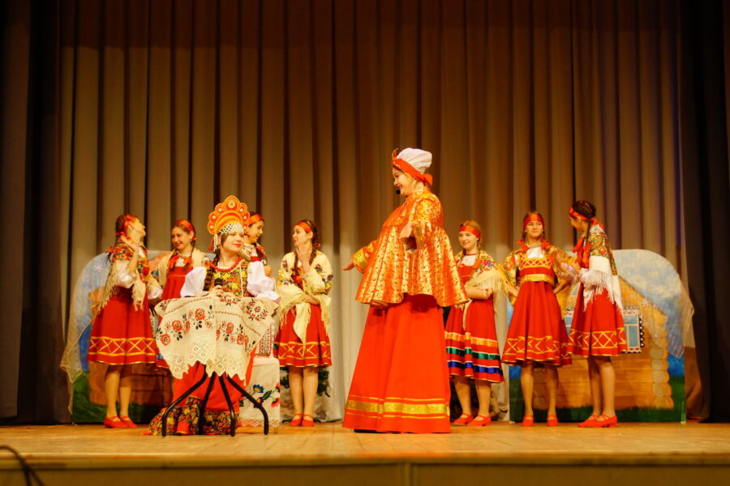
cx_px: 365
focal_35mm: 52
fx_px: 1065
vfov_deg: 25.8
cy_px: 243
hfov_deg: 37.9
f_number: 3.2
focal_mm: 35
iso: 320
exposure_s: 1/60
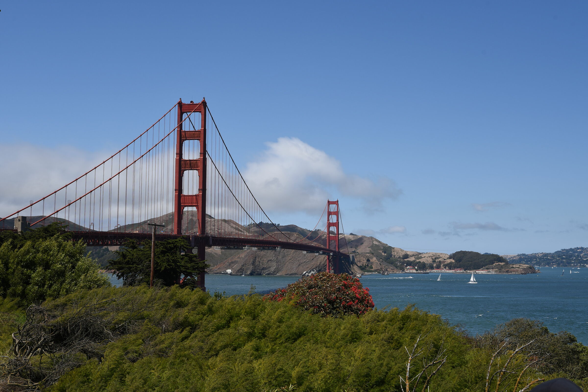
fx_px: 719
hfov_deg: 44.5
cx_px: 294
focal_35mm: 44
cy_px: 196
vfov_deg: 30.5
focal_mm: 44
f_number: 9
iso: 100
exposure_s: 1/320
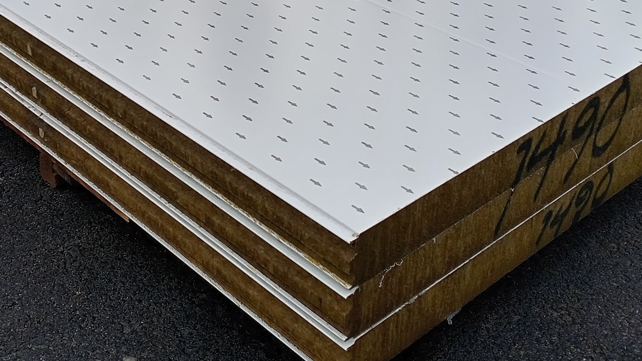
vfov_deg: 21.1
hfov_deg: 36.9
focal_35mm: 56
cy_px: 59
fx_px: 953
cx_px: 226
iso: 109
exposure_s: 1/100
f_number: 1.8
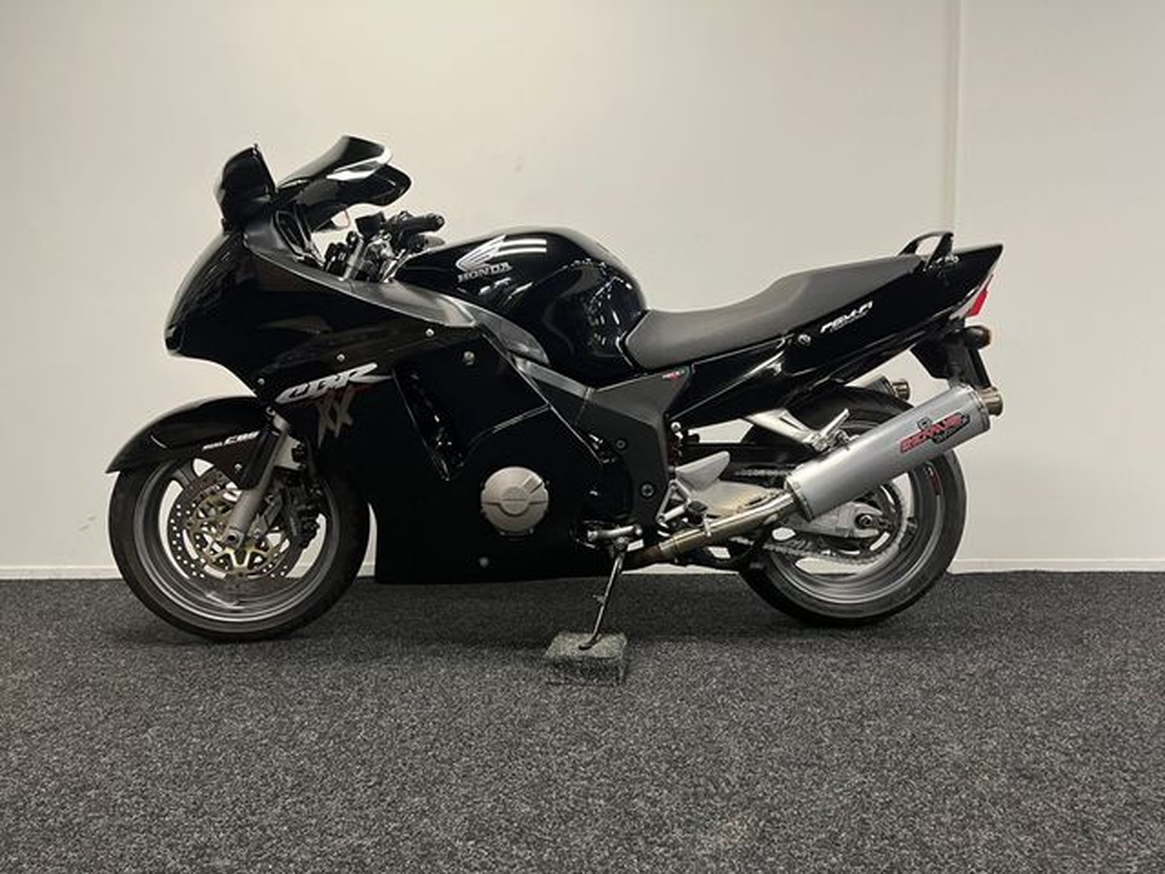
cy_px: 437
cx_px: 582
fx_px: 875
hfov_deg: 67.3
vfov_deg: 53.1
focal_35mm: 26
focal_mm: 5.1
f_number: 1.6
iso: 125
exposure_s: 1/50
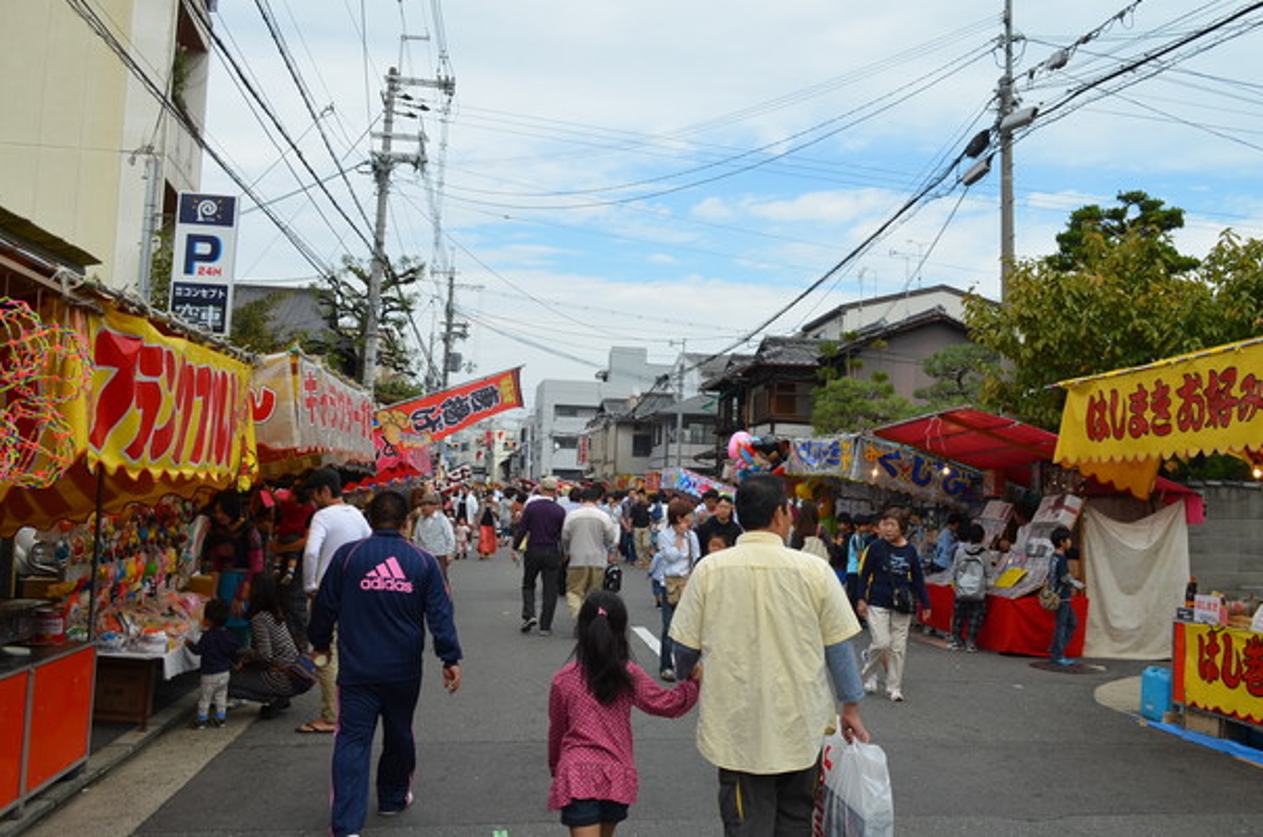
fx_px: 1086
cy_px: 424
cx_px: 646
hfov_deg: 60.4
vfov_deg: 42.2
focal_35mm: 31
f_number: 8
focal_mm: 20
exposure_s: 1/250
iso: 140
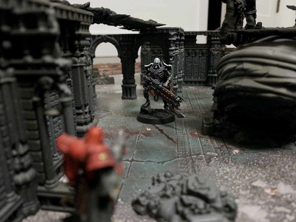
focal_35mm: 26
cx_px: 148
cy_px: 111
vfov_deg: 53.1
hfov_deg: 67.3
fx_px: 222
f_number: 1.8
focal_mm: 4.25
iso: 500
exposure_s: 1/30
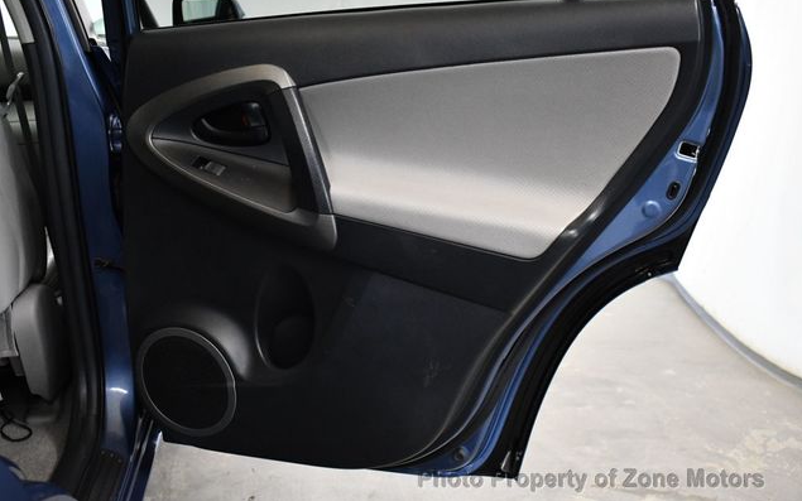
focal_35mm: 37
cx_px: 403
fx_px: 809
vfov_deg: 34.4
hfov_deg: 52.7
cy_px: 233
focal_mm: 18
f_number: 3.5
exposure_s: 1/125
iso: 2500
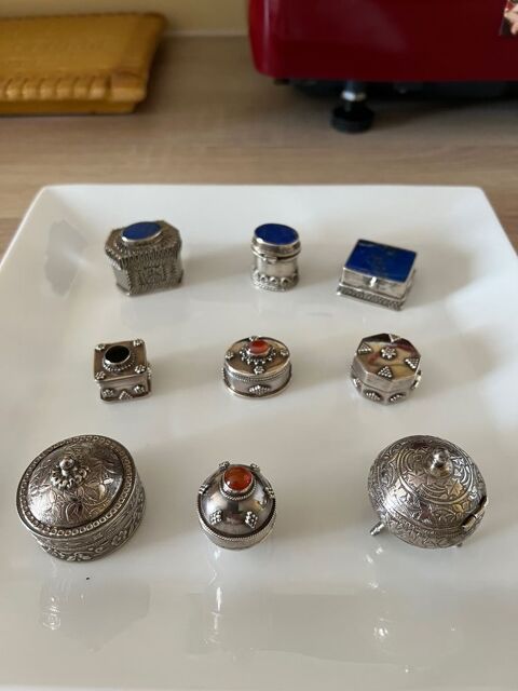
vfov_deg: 67.3
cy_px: 346
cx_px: 259
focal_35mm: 26
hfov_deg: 53.1
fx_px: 519
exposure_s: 1/60
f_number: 1.5
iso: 320
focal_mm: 5.7
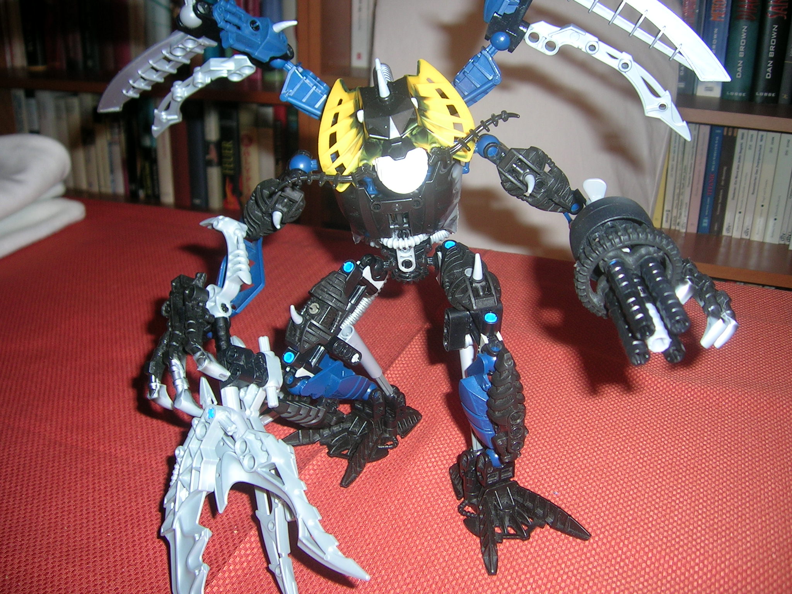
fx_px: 801
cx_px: 396
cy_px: 297
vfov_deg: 40.7
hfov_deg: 52.6
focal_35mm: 35
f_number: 2.8
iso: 50
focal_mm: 5.4
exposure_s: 1/60.1
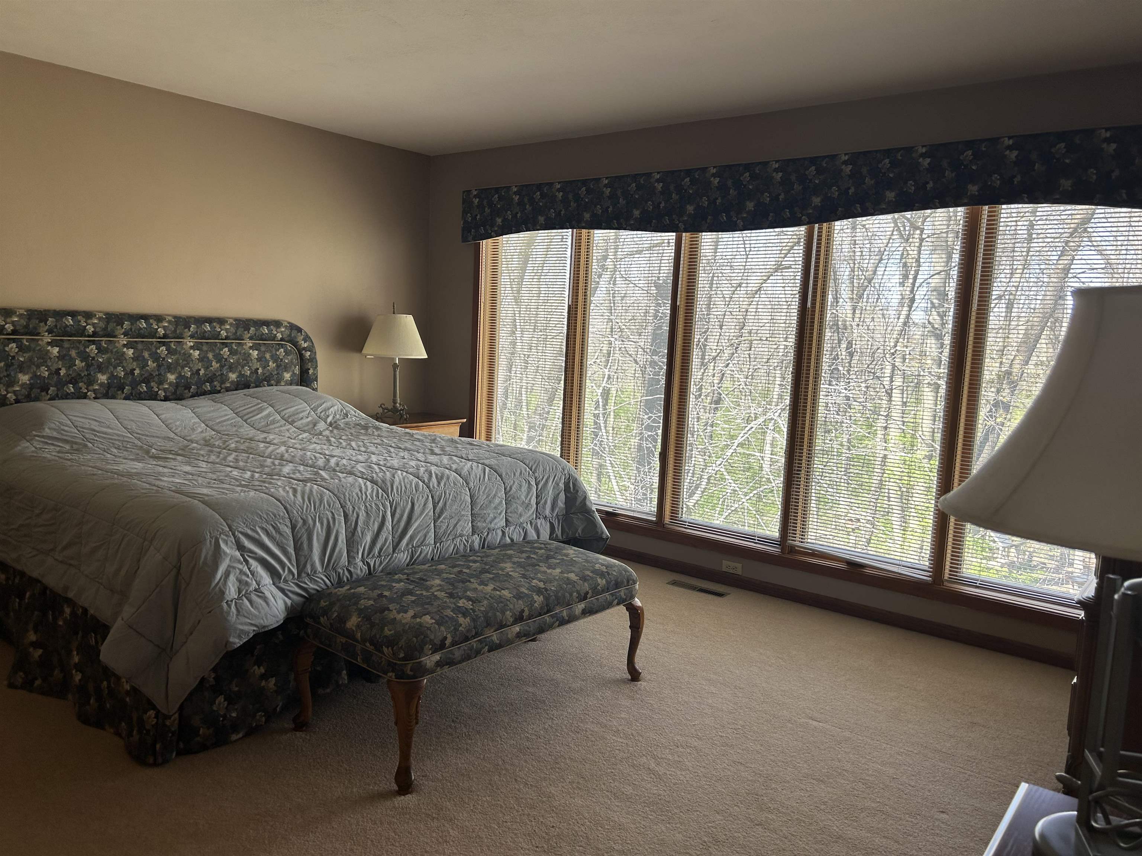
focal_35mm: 26
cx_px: 571
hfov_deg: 67.3
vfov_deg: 53.1
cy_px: 428
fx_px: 858
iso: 32
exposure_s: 1/143
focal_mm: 5.7
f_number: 1.5
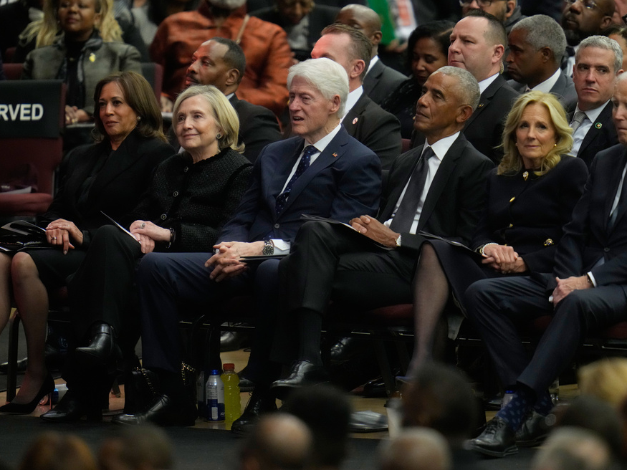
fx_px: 16299
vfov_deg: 1.7
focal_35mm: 900
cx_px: 360
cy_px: 237
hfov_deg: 2.2
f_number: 5.6
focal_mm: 800
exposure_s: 1/160
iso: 6400
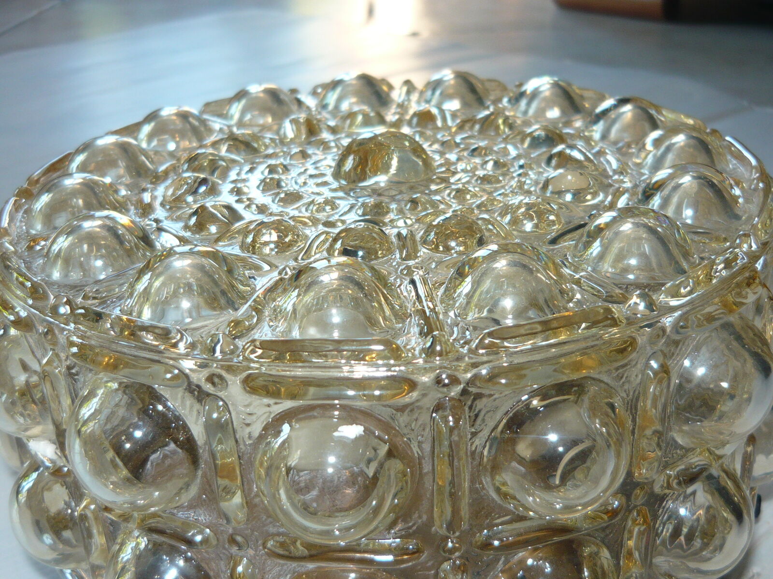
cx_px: 386
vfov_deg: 34.3
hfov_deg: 44.8
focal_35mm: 42
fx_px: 938
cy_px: 290
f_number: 2.8
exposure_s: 1/50
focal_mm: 5.5
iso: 100
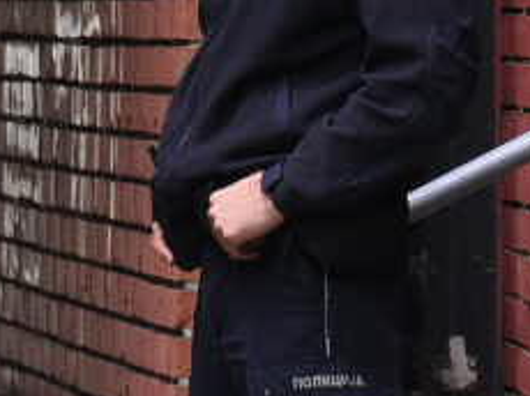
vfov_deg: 2.1
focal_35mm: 712
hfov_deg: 2.8
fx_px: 10890
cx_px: 583
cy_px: 412
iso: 1000
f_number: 4
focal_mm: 105
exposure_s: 1/400
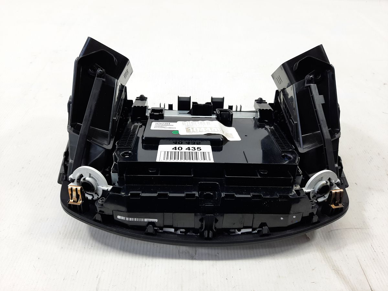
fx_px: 280
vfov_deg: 54.9
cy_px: 146
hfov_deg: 69.4
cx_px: 194
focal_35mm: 25
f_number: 2
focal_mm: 4.6
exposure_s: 1/50
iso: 50
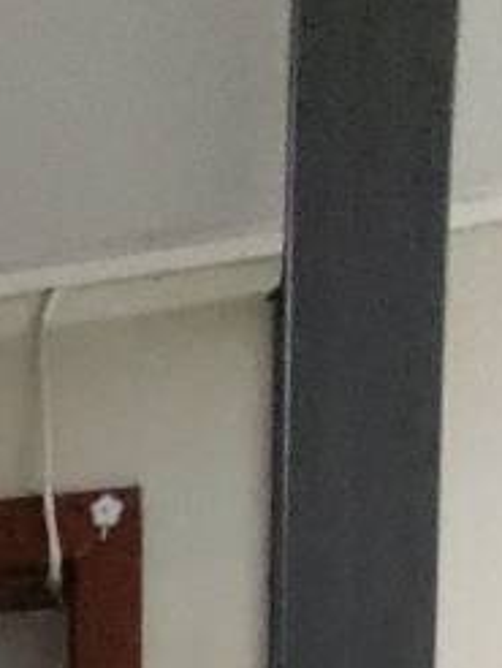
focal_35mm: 78
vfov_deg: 19.7
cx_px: -263
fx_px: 1506
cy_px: 1139
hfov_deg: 17.0
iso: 1000
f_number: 2.2
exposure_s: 1/25
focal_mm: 1.68
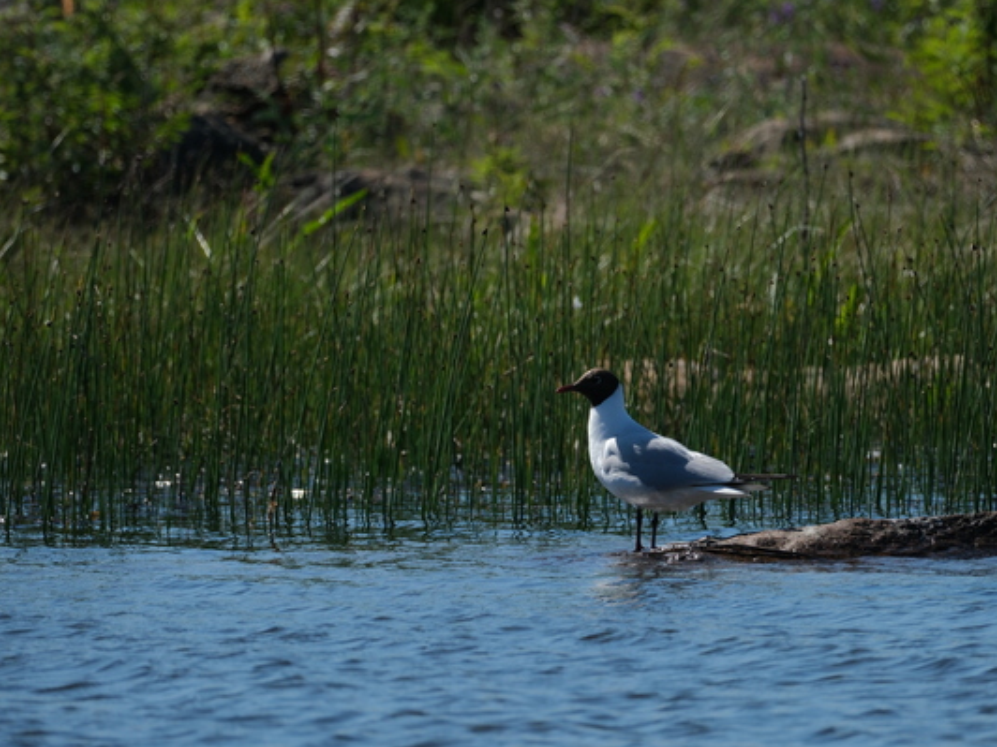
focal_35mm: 1041
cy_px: 360
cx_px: 538
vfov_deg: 1.4
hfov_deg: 1.9
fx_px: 29983
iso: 500
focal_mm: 600
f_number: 8
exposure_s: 1/1250
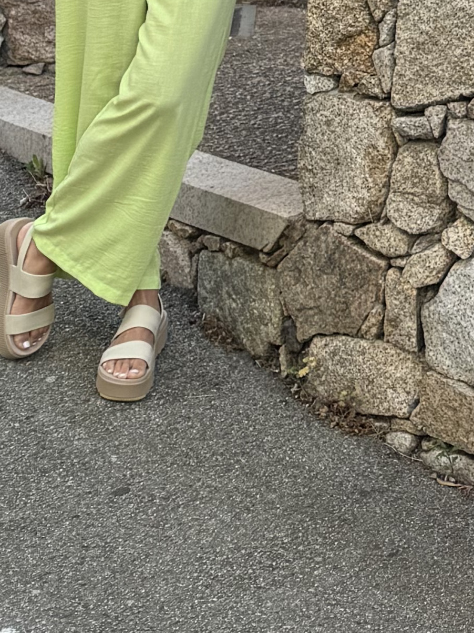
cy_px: -600
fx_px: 2082
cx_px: 1075
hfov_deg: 11.2
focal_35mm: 114
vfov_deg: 14.5
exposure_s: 1/477
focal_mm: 6.76
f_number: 1.78
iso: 80
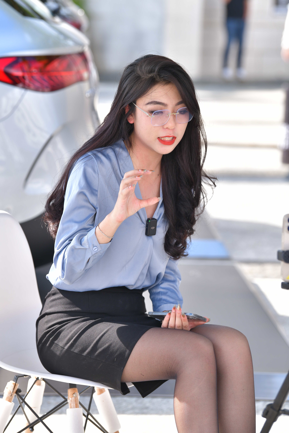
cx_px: 144
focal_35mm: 135
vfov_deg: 15.2
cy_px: 216
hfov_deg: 10.2
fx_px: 1625
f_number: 4.5
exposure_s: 1/800
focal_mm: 135
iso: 450
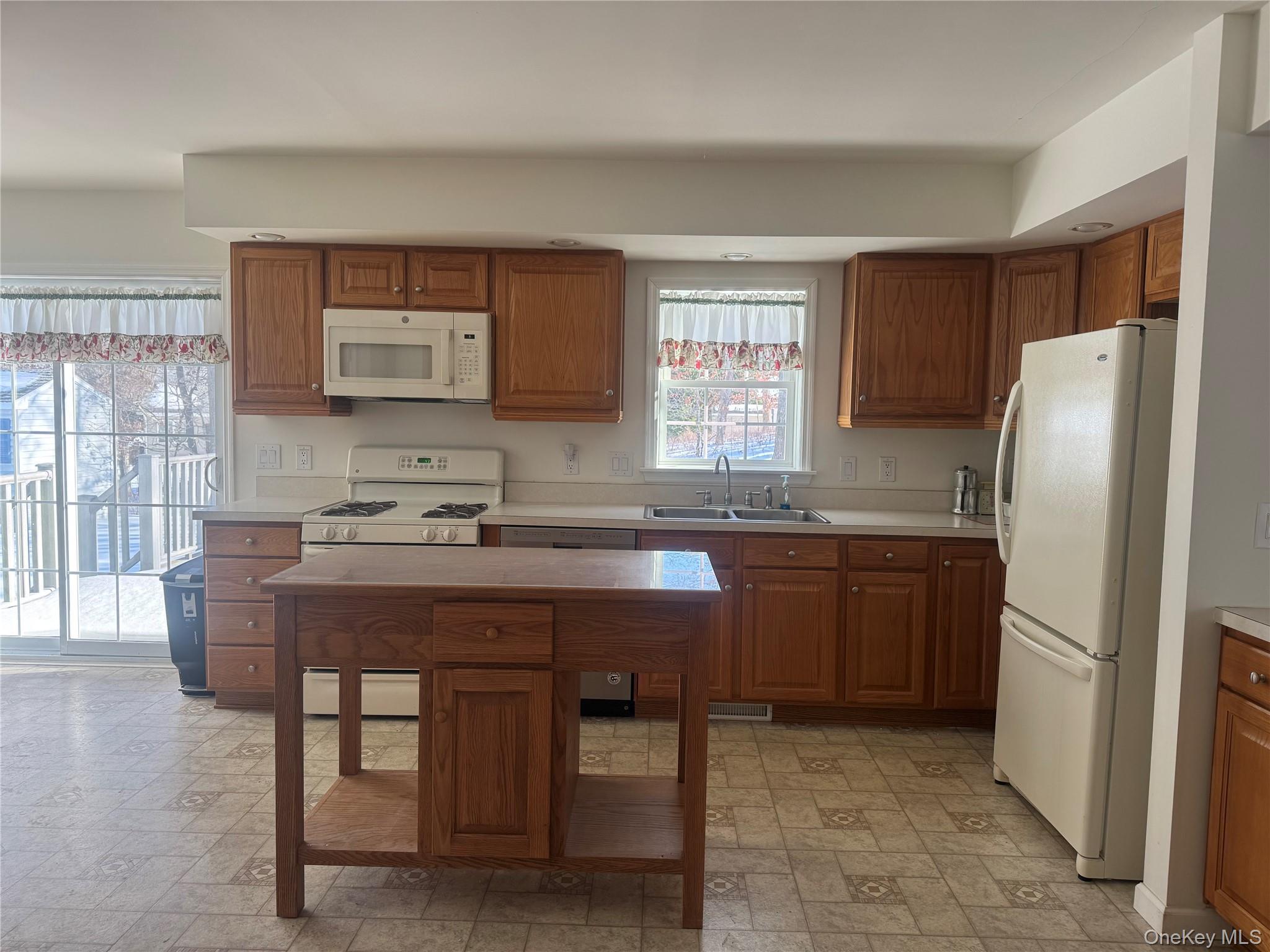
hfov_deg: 71.6
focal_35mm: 24
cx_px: 635
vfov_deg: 56.8
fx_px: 881
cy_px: 476
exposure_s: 1/154
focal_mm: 6.76
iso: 80
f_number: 1.78
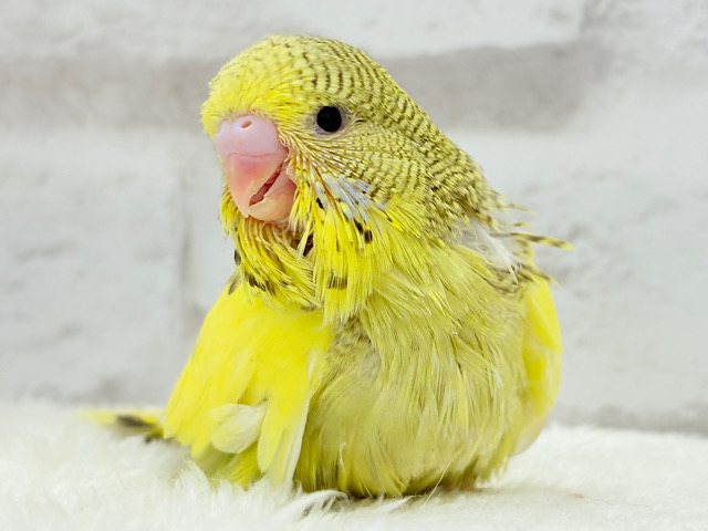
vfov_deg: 28.0
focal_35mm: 52
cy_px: 266
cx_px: 354
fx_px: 1064
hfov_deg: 36.8
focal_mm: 5.96
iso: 32
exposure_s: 1/50
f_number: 1.6
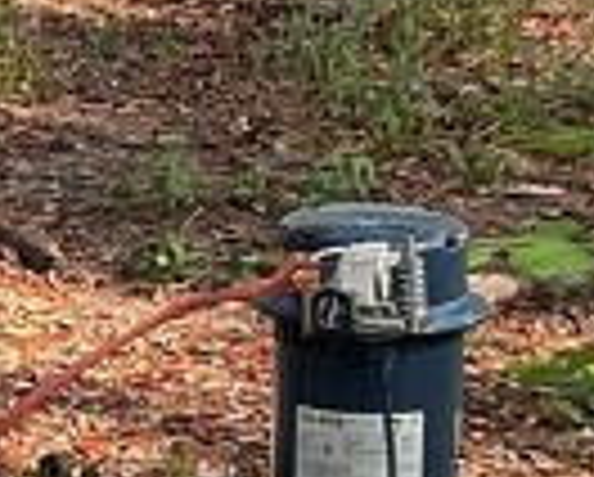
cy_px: 369
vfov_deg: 7.1
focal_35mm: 219
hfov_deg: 8.7
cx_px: -76
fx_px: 3856
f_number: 1.8
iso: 16
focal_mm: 3
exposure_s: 1/257
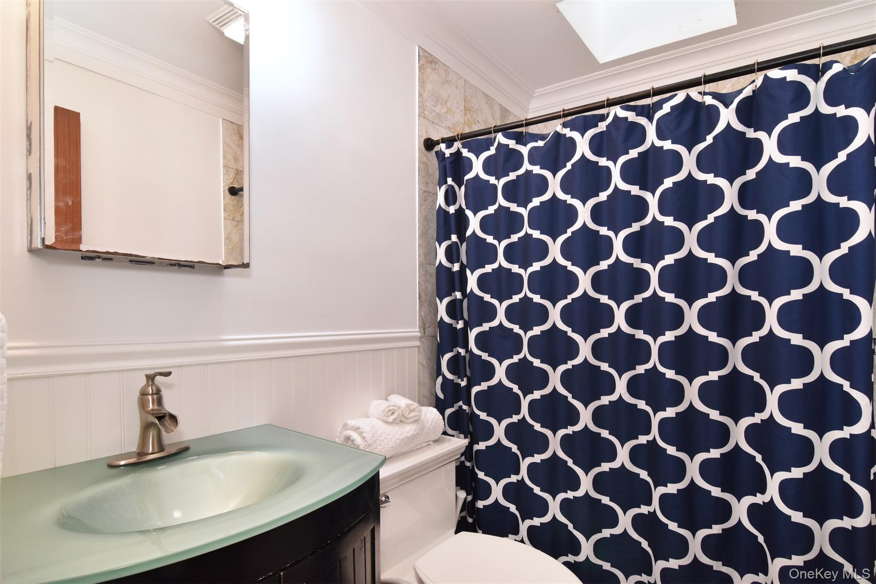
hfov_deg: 95.0
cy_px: 292
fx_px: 401
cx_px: 438
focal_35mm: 16
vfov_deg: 72.0
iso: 640
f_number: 11
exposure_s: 1/50
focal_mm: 11
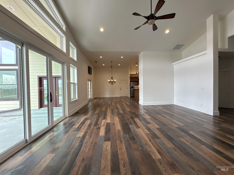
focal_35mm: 14
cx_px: 117
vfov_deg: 85.7
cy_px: 88
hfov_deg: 102.1
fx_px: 95
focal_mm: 2.22
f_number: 2.2
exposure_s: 1/120
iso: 125
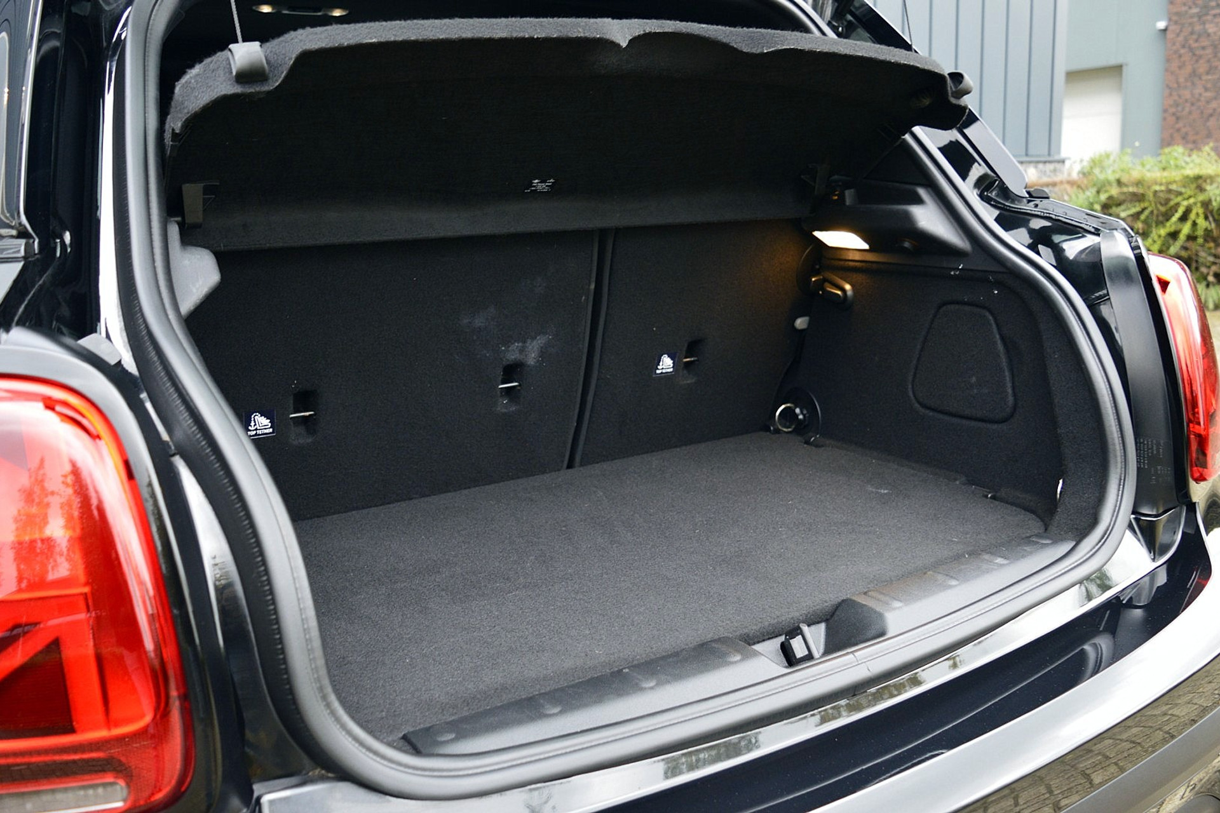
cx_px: 610
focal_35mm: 32
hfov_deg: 59.5
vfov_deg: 41.7
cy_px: 406
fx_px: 1067
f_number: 3.8
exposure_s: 1/60
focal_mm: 21
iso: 800
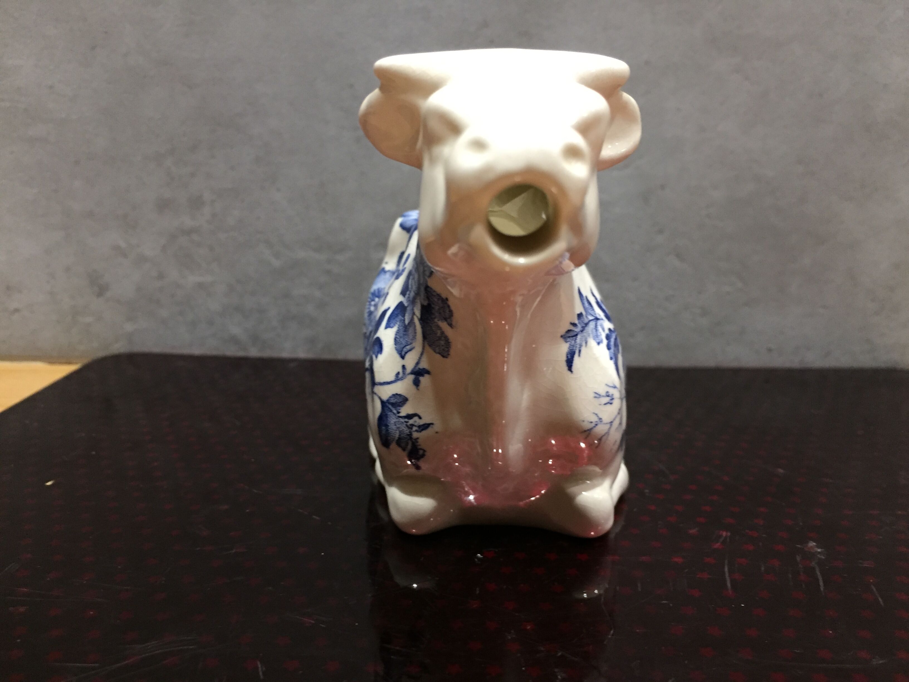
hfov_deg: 61.7
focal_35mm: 29
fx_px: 762
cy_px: 341
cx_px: 454
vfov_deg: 48.2
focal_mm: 4.15
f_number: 2.2
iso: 200
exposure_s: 1/33
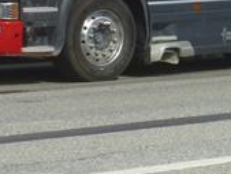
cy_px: -130
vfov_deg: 4.7
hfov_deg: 6.3
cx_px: 310
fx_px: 2090
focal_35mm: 313
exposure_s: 1/640
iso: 100
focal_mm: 11.7
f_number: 4.9
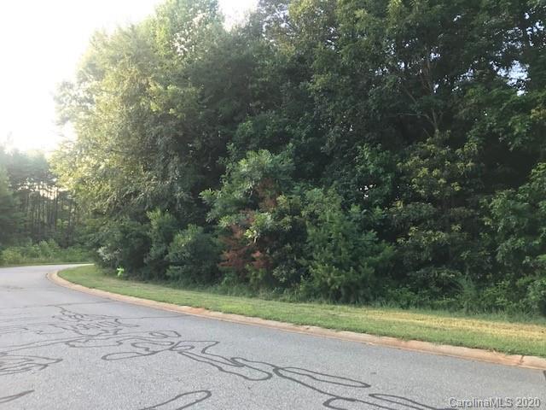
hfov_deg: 63.4
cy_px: 205
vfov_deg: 49.7
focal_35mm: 28
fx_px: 442
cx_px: 273
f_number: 1.8
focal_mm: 3.99
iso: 32
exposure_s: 1/120
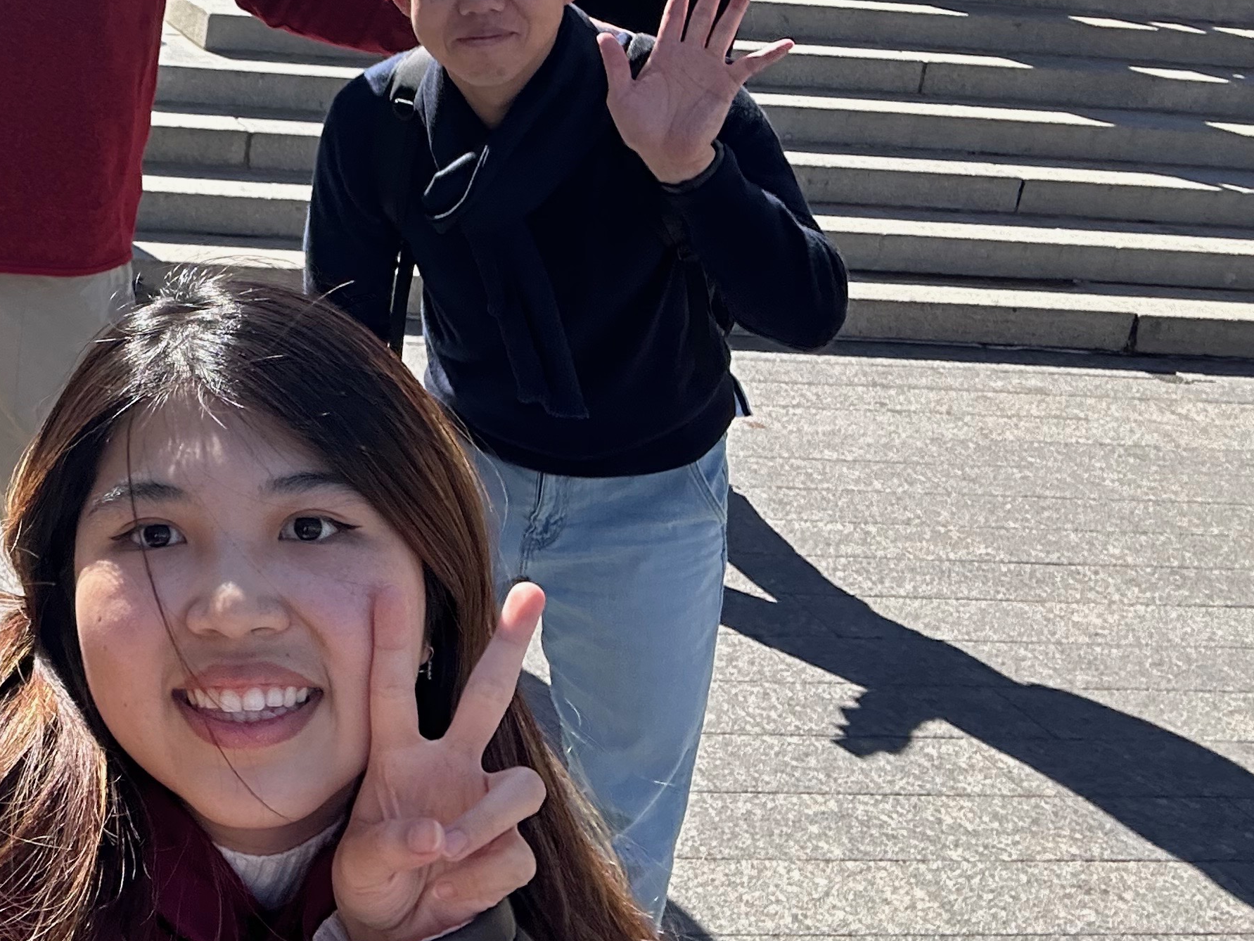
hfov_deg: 33.9
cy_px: 231
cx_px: 30
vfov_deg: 27.6
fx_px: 1884
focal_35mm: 52
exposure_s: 1/277
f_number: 1.9
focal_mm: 2.69
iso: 25
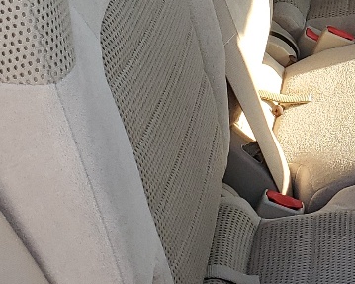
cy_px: -67
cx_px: 427
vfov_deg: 13.2
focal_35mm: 113
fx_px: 1187
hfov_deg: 16.3
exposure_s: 1/345
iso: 50
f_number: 1.5
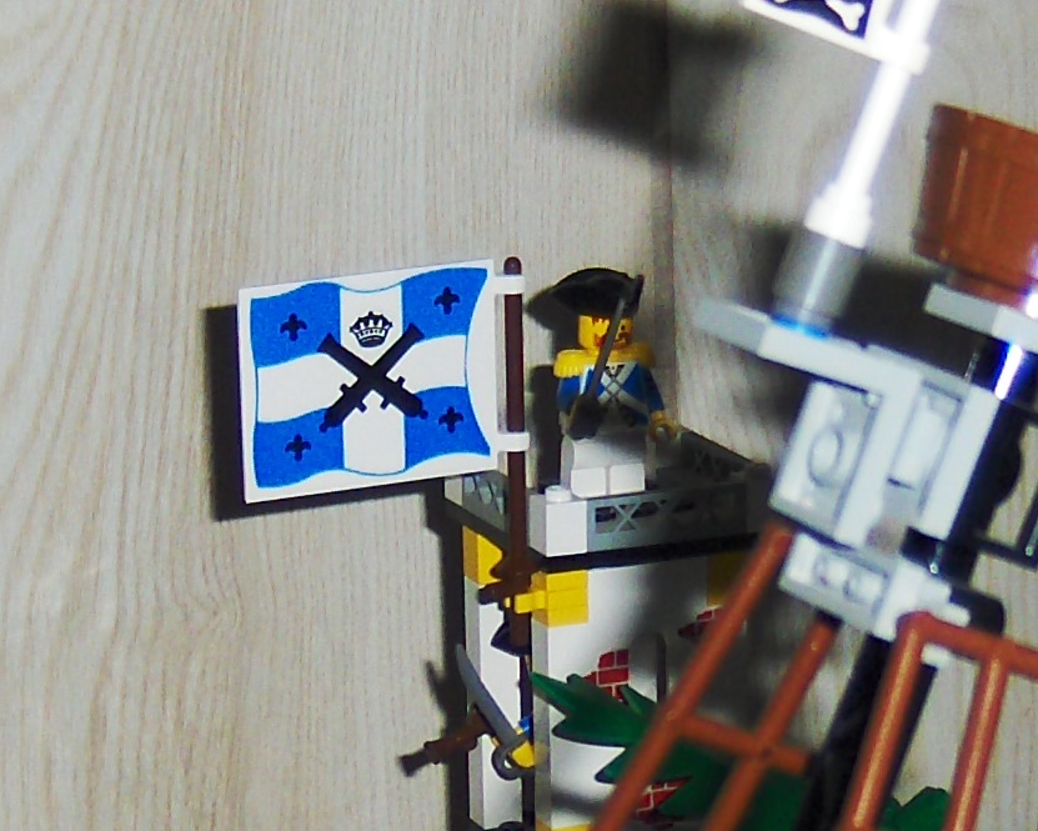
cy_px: 771
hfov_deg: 12.8
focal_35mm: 150
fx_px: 4609
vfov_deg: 10.2
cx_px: 408
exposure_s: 1/60
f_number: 2.8
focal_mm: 7.5
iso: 100
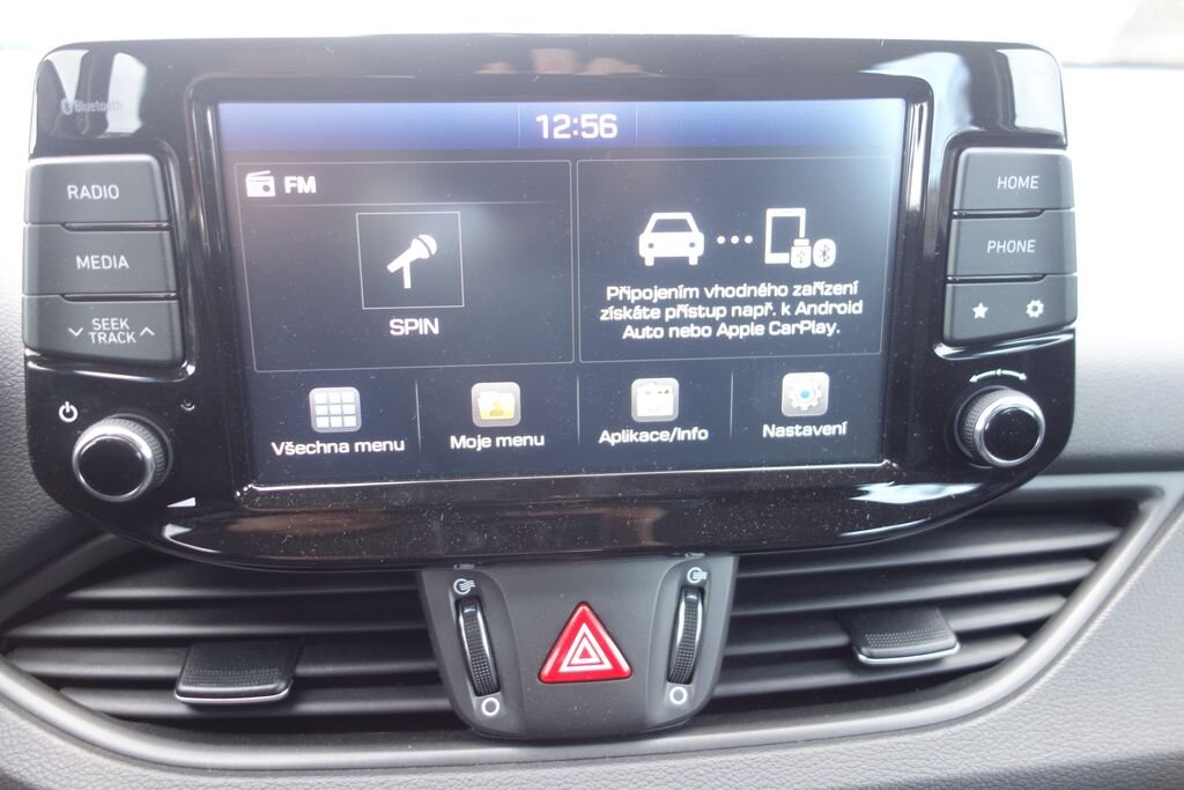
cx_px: 592
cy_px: 395
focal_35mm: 28
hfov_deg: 65.5
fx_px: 921
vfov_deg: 46.4
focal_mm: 10.4
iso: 125
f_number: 1.8
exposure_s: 1/30
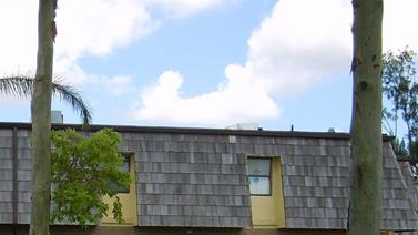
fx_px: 898
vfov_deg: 14.6
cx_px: 57
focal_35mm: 81
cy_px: 255
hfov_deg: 25.5
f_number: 2.8
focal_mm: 5.8
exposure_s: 1/750
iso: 50
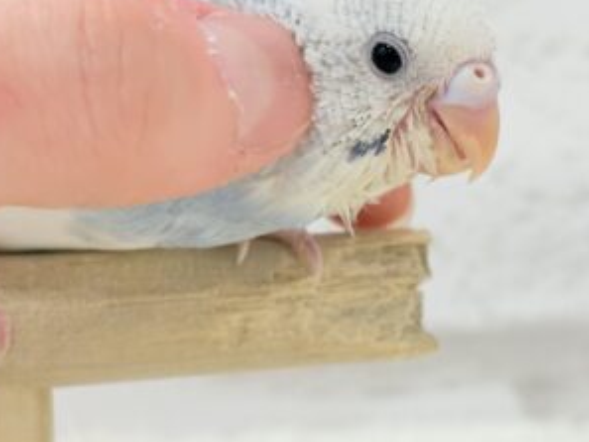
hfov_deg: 17.5
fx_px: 1906
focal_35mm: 112
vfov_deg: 13.2
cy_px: 299
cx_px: 387
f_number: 1.6
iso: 80
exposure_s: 1/100
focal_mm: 5.96
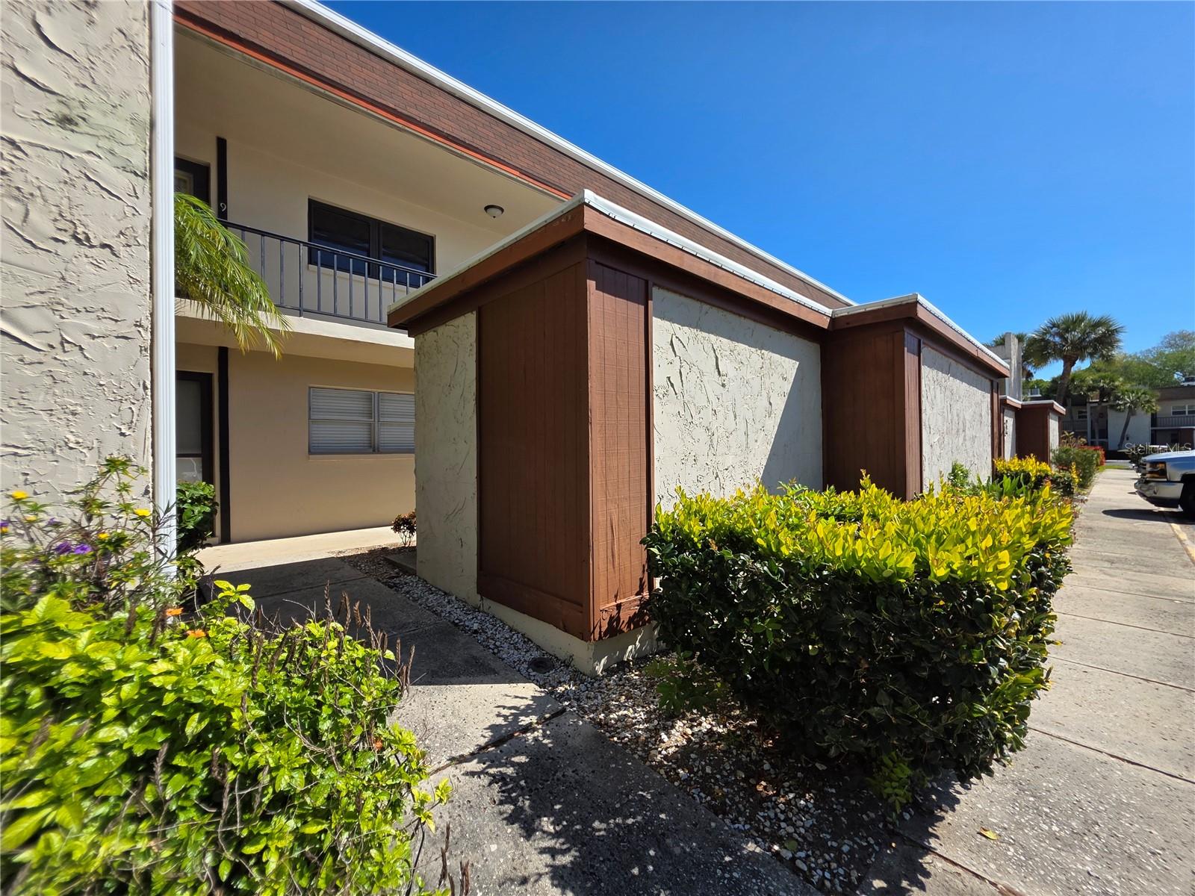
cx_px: 598
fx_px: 449
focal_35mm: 13
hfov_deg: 106.2
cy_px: 448
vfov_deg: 89.9
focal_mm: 2.2
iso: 40
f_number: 1.9
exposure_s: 1/2000
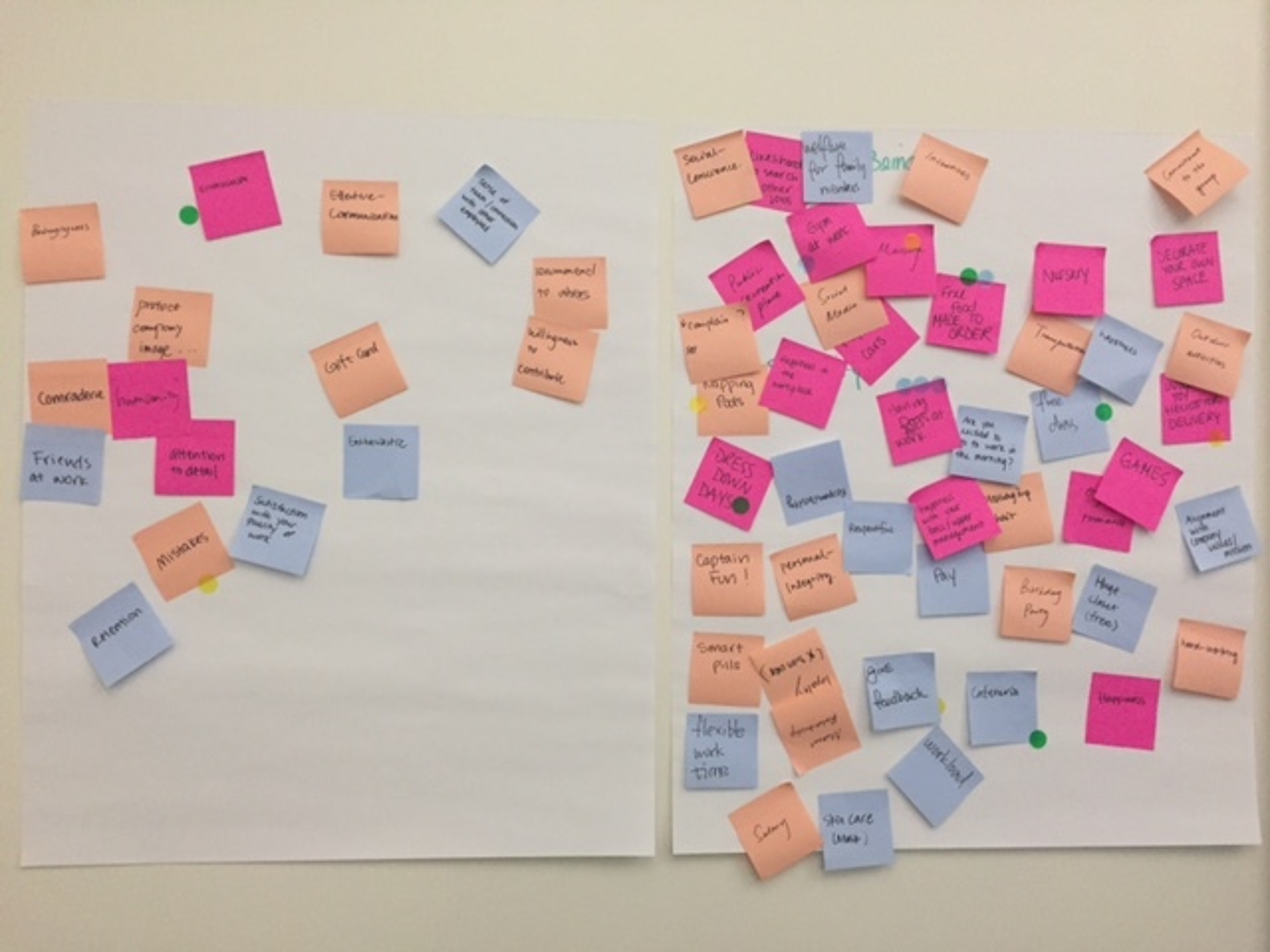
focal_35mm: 29
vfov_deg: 48.2
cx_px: 635
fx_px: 1064
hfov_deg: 61.7
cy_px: 476
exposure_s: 1/30
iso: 200
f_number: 2.2
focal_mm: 4.15
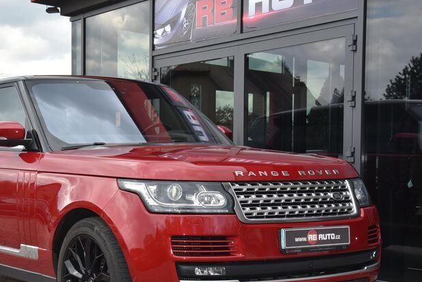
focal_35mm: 66
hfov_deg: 30.1
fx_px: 774
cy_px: 176
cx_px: 120
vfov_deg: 20.6
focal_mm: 40
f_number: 10
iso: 500
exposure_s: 1/200
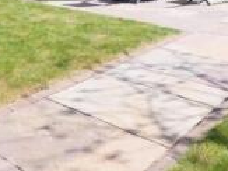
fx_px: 329
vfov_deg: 25.2
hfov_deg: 37.8
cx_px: 78
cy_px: -50
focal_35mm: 50
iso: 200
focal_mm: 7
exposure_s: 1/400
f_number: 7.1
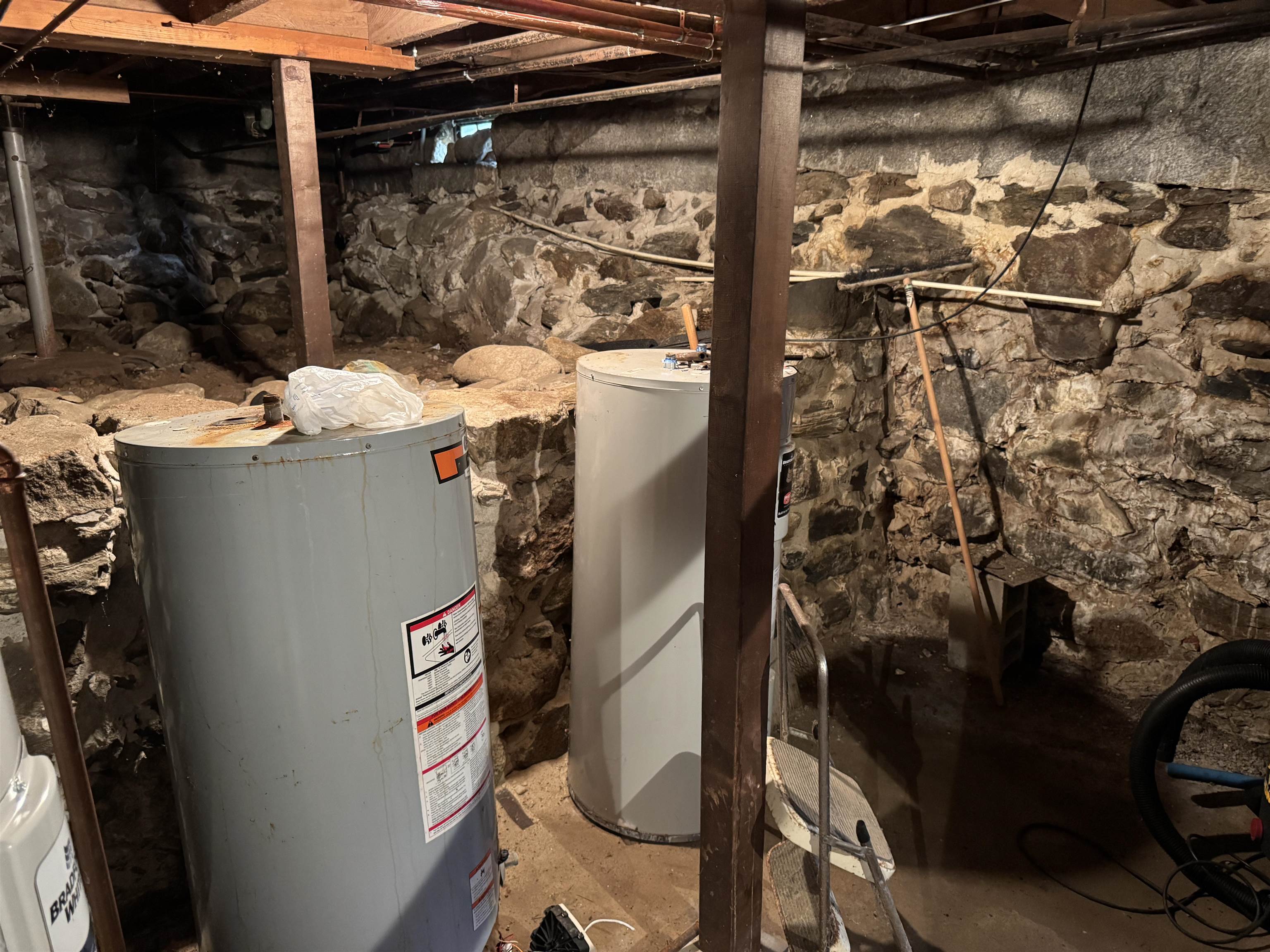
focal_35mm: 24
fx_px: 881
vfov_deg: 56.8
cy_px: 476
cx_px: 635
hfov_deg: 71.6
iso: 800
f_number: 1.78
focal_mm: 6.76
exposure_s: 1/30
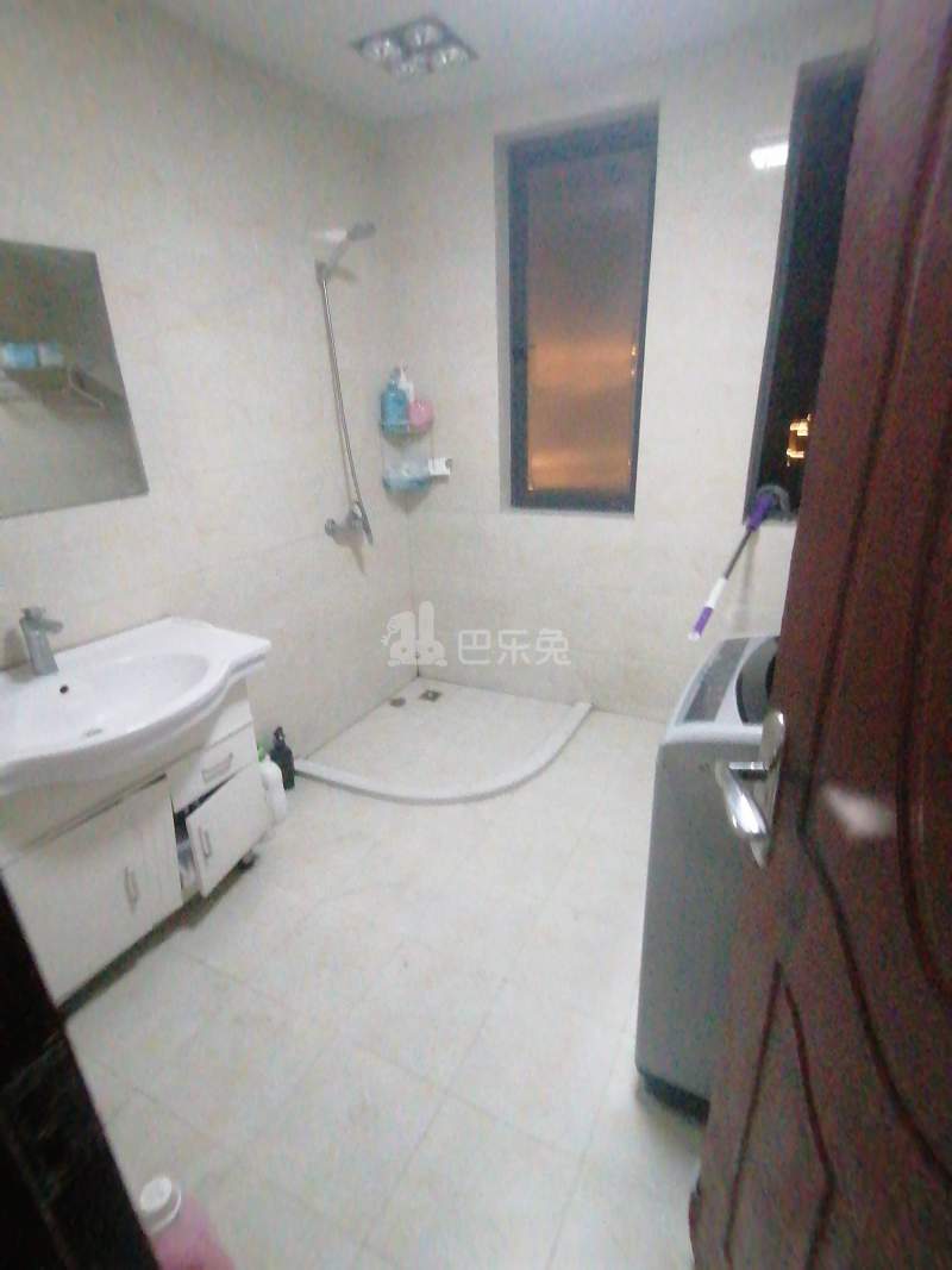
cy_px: 635
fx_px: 623
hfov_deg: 74.7
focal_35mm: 17
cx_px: 476
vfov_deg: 91.0
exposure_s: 1/14.3
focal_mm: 1.78
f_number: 2.4
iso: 1000
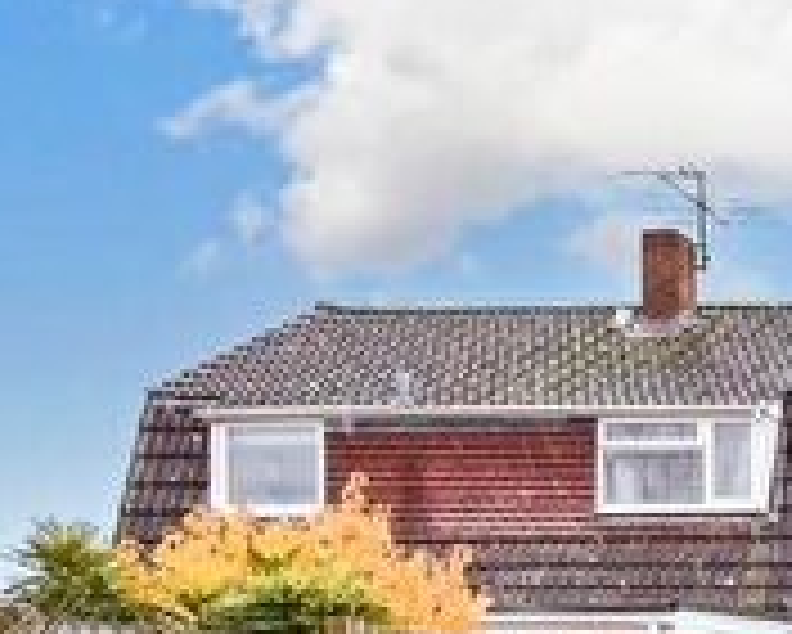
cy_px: 735
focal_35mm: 56
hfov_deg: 22.1
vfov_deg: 24.8
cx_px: 1390
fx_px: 1313
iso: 320
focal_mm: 10
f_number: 8
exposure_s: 1/60
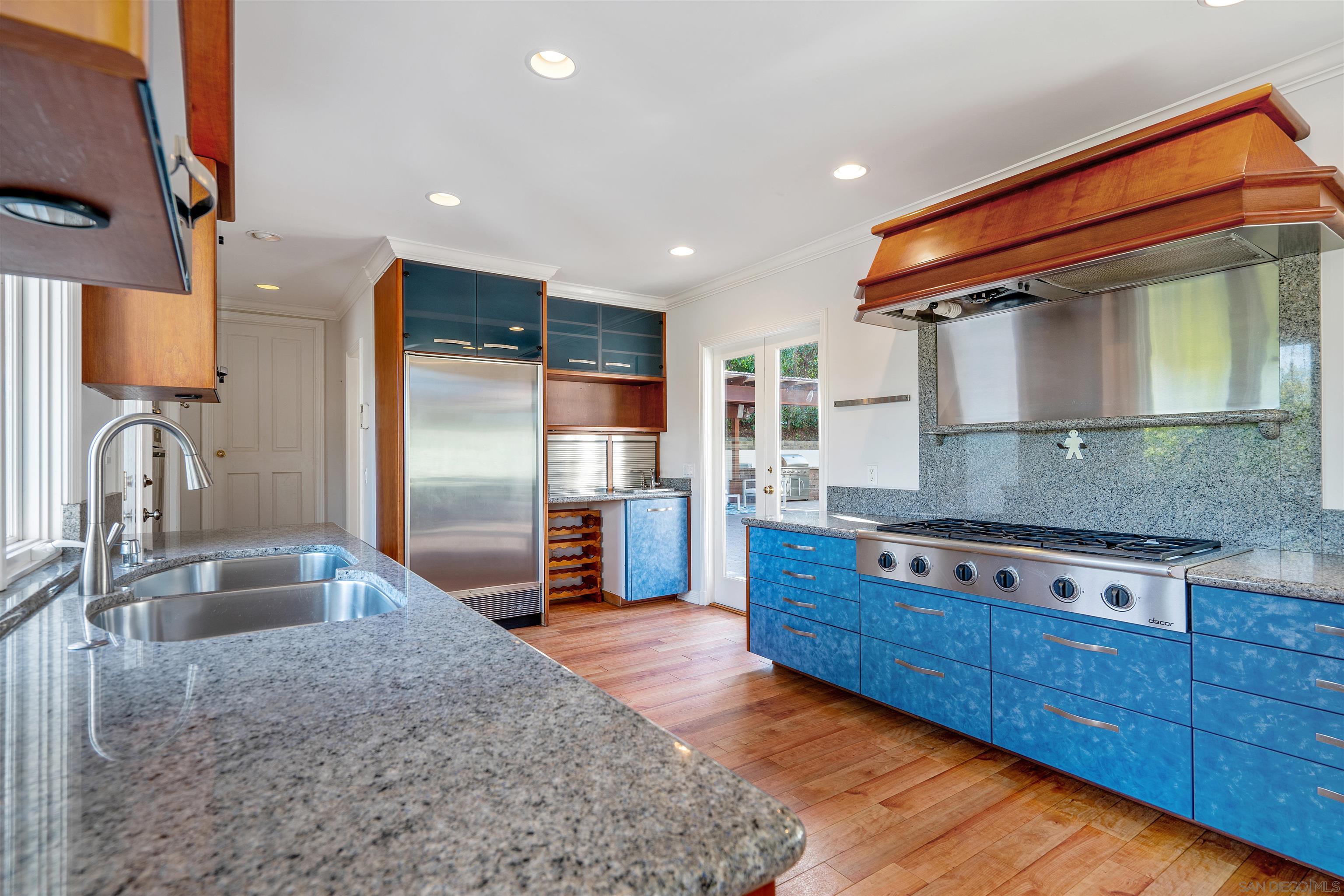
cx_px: 672
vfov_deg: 73.8
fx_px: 597
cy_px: 448
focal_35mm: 16
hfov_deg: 96.7
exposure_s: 1/13
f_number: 7.1
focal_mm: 16
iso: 125
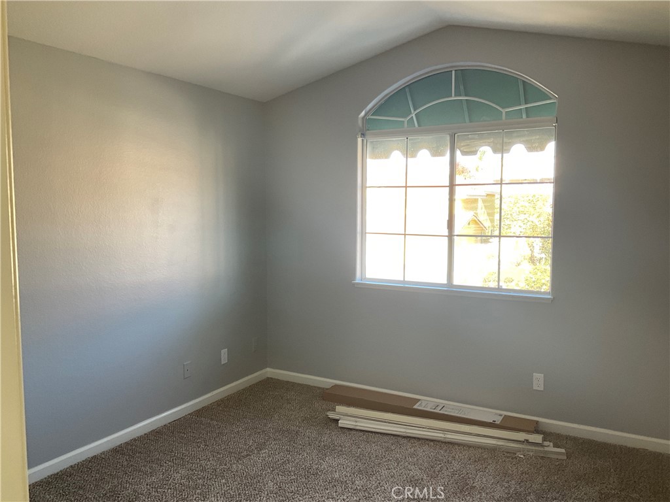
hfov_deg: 61.7
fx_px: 561
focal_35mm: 29
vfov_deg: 48.2
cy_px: 251
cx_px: 335
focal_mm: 3
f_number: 1.8
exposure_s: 1/120
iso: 64
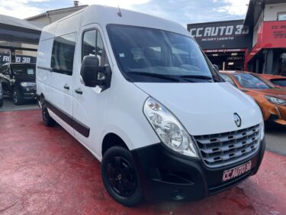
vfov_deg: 53.0
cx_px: 143
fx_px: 215
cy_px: 108
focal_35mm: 26
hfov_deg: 67.3
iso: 32
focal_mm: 4.2
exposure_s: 1/1125
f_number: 1.6
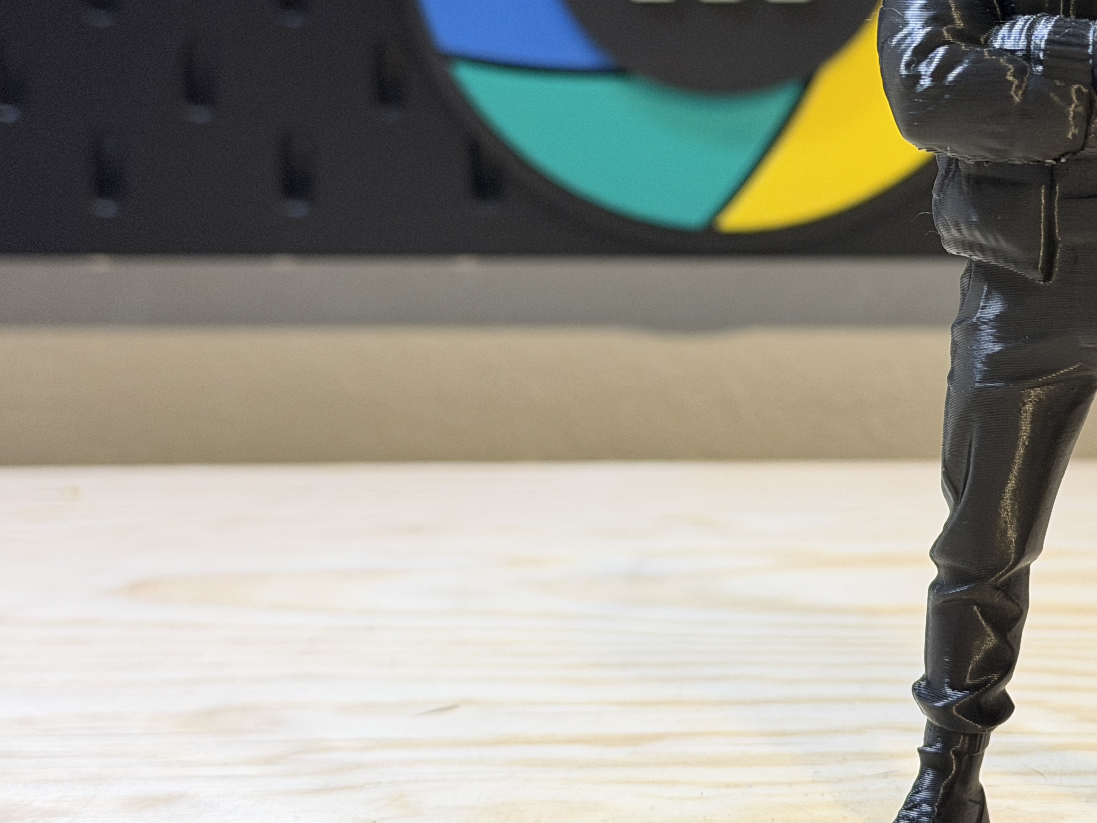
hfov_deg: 23.2
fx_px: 2630
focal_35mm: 83
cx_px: 906
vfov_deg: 17.7
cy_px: 203
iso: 250
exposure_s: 1/40
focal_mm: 6.76
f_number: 1.78
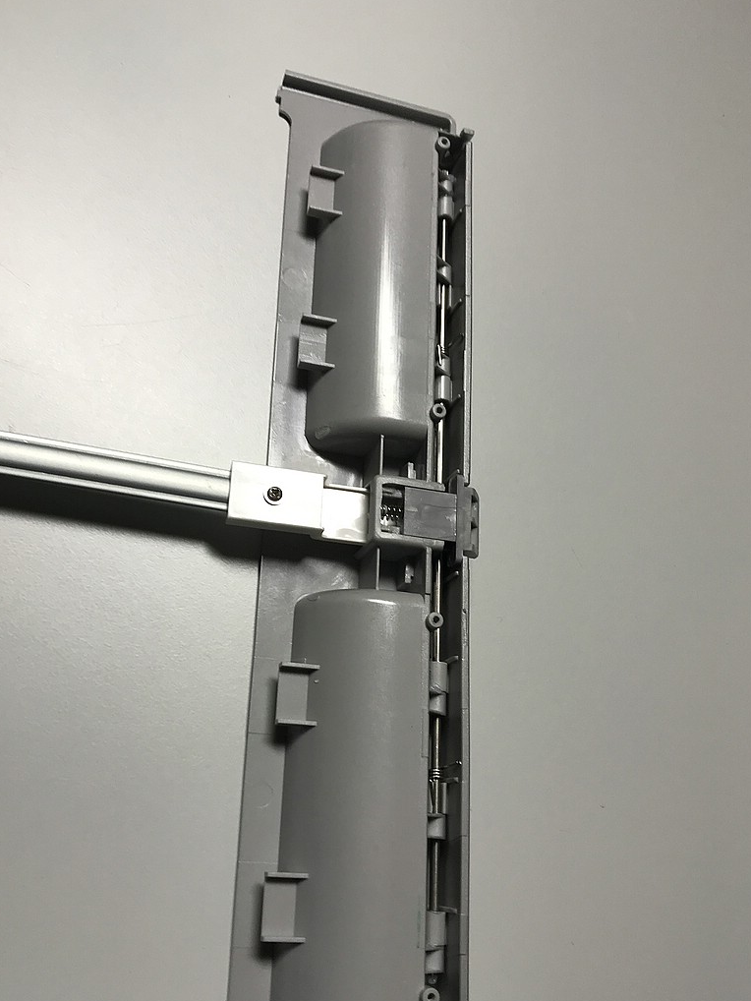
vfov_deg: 55.2
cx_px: 341
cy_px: 567
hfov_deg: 42.9
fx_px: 954
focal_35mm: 33
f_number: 1.8
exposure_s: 1/50
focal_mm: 3.99
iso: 25
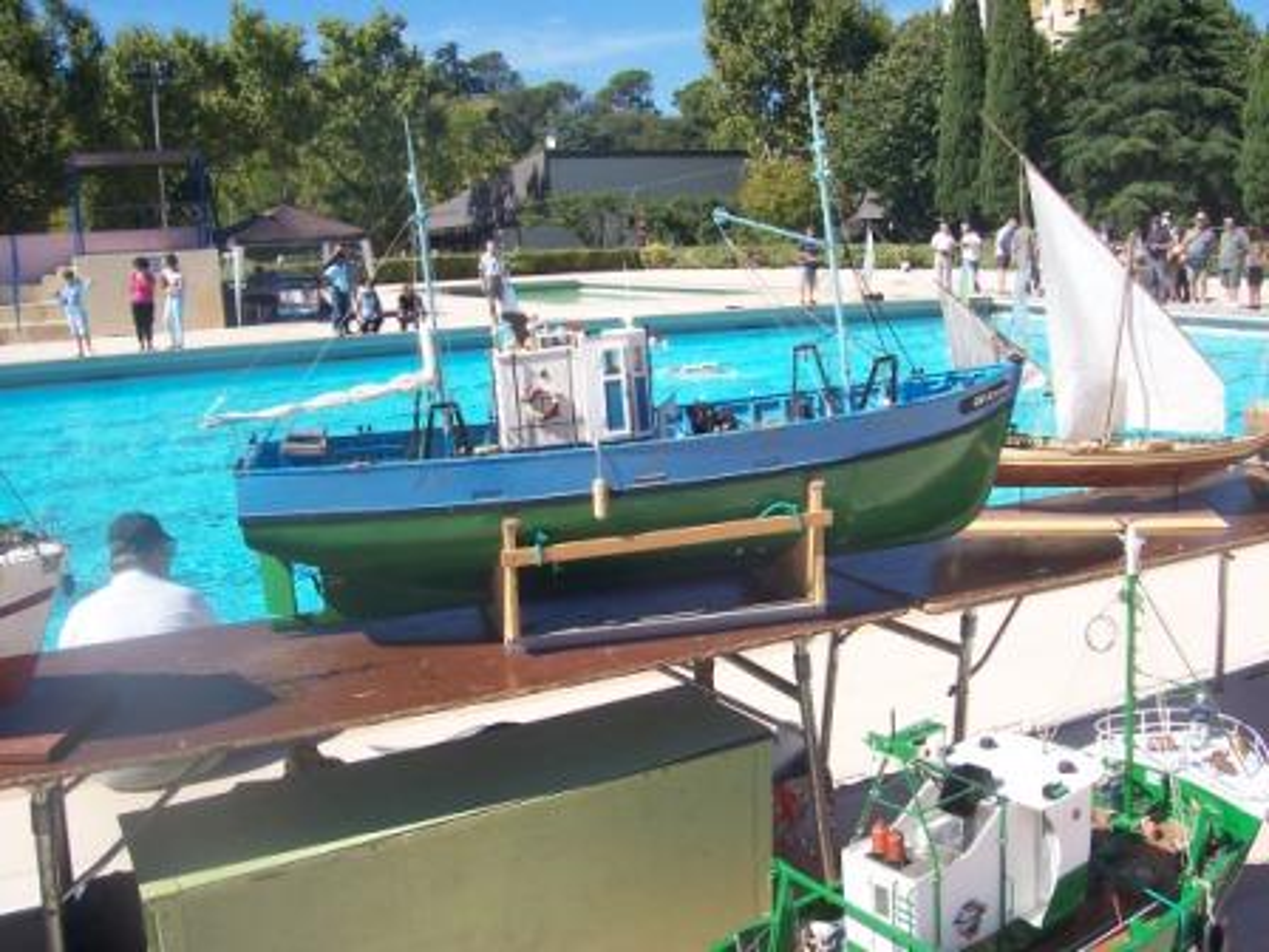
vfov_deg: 41.8
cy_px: 476
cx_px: 634
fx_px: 1246
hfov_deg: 54.0
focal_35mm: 34
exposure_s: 1/350
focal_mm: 5.6
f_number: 5.6
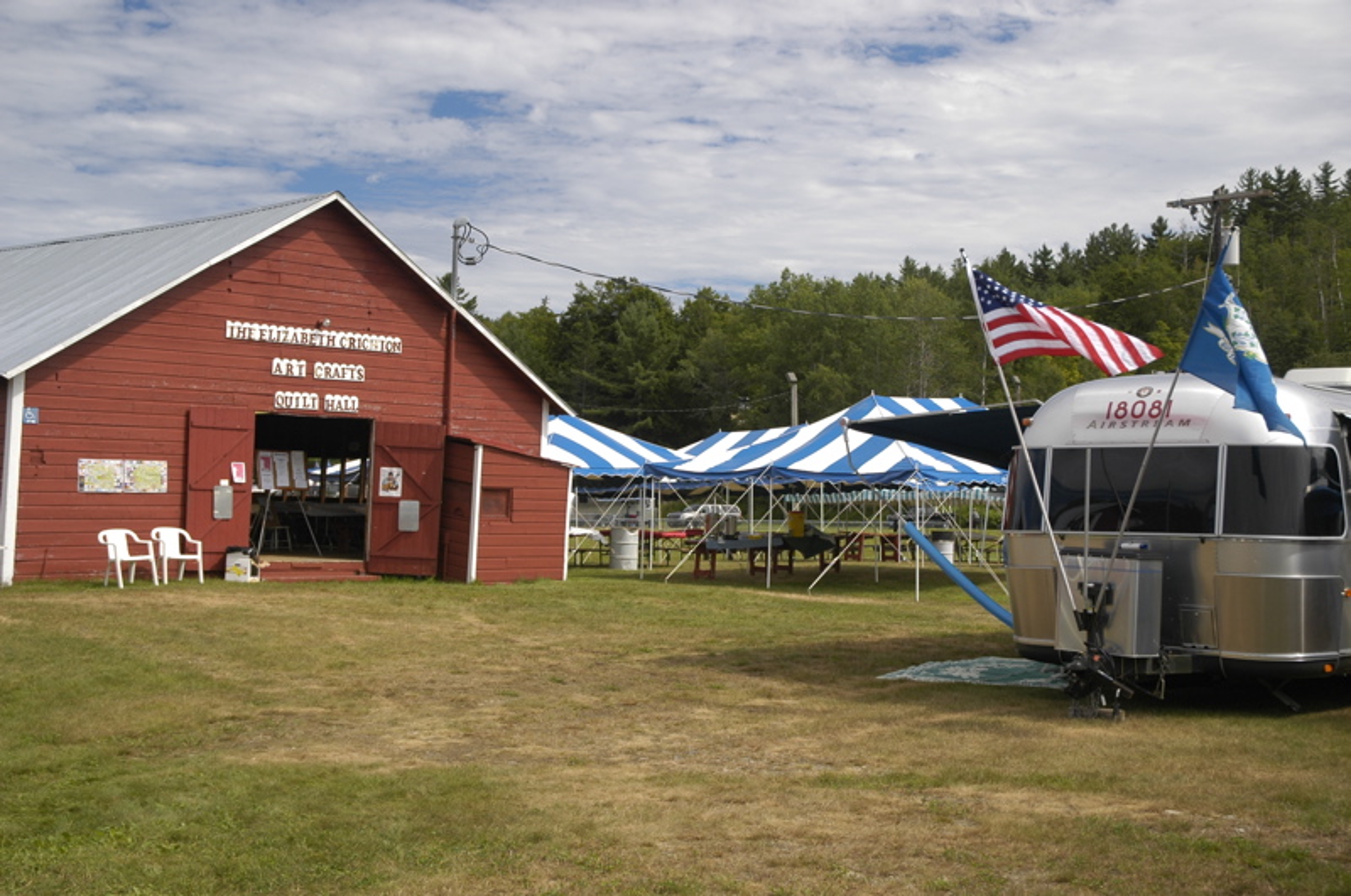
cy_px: 448
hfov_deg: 42.4
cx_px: 676
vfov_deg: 28.9
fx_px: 1743
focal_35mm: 46
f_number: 7.1
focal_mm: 31
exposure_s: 1/200
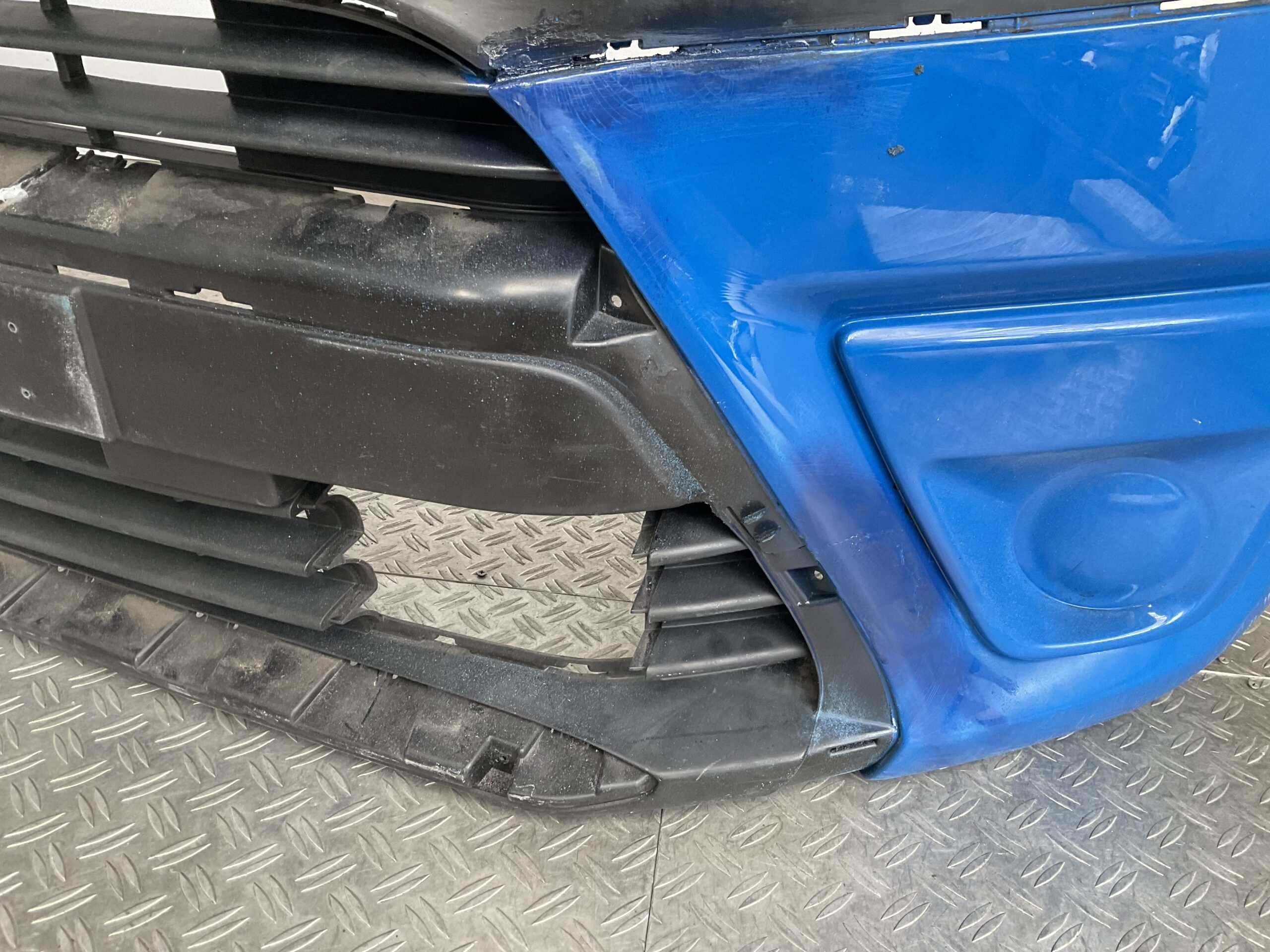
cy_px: 476
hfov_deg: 61.7
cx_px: 635
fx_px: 1064
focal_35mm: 29
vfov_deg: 48.2
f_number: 1.8
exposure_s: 1/50
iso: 100
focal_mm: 3
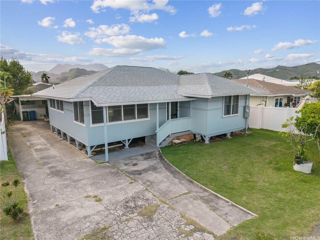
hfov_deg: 71.6
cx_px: 160
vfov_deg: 56.8
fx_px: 222
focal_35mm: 24
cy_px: 120
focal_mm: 8.67
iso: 400
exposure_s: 1/200
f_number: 1.8
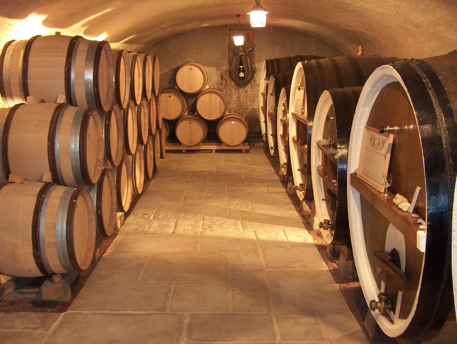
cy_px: 172
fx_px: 516
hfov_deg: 47.8
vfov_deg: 36.9
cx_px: 228
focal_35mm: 39
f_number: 2.8
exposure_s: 1/1.01
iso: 100
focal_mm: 8
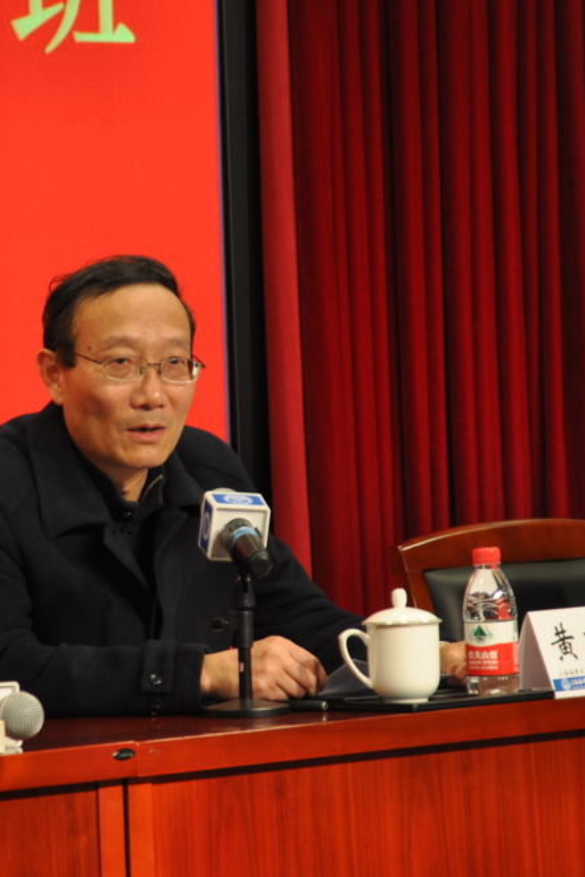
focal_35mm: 263
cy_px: 439
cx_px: 147
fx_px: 6407
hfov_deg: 5.2
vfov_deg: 7.8
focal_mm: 116
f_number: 5.6
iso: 640
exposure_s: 1/60
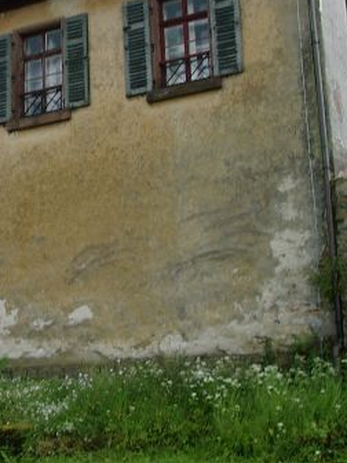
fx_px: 1083
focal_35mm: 81
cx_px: -33
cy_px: 120
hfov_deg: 17.6
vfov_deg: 23.9
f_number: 4
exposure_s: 1/222
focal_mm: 7.13
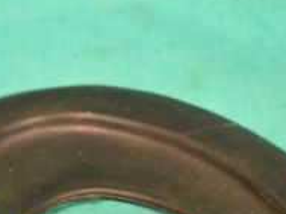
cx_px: 148
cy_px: 293
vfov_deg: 6.9
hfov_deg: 9.4
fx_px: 1740
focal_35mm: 211
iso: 640
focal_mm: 46
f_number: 7.1
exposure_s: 1/80
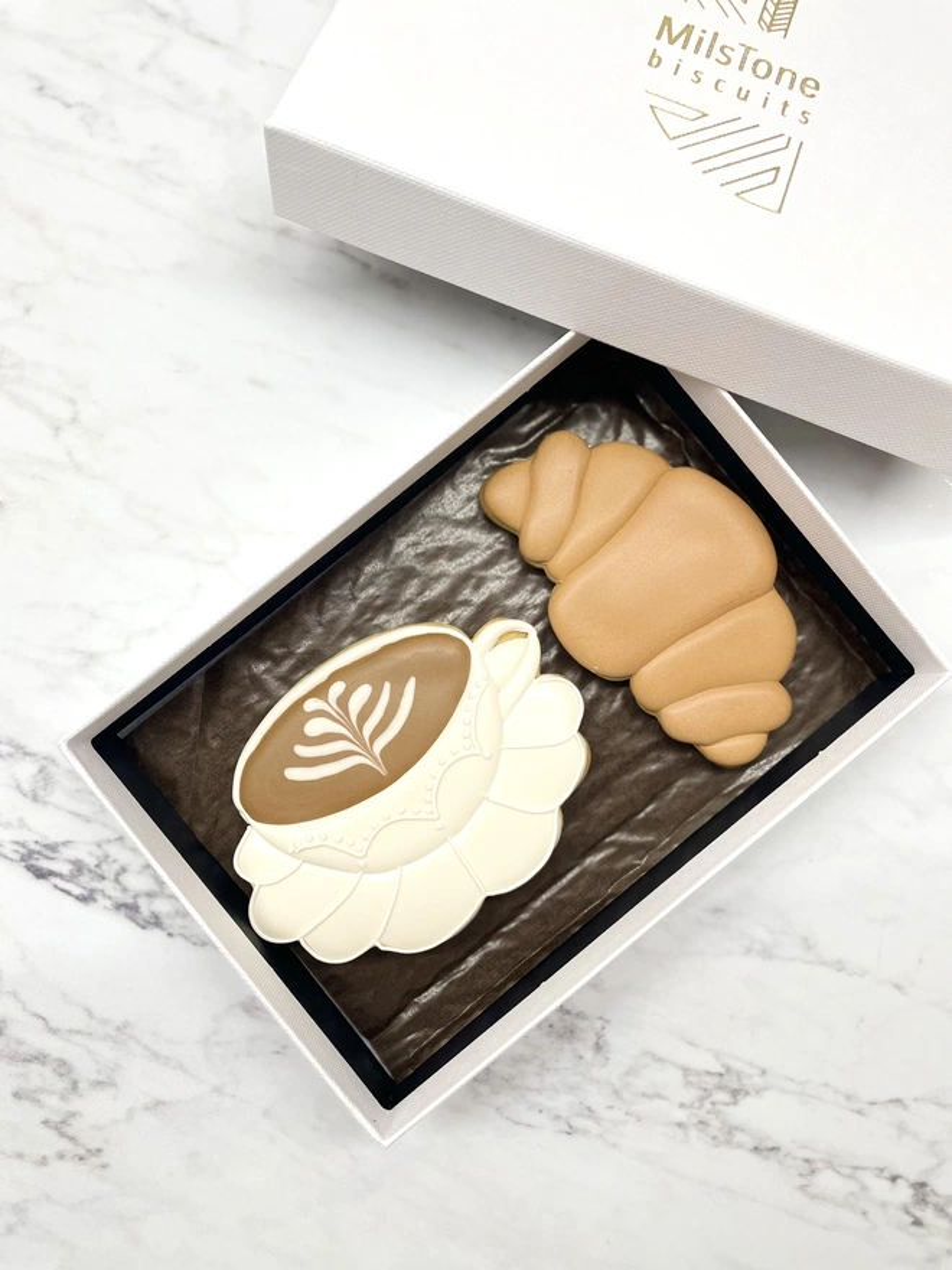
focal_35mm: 26
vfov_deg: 67.3
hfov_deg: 53.1
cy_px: 635
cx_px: 476
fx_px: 953
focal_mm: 4.2
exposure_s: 1/100
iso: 125
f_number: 1.6
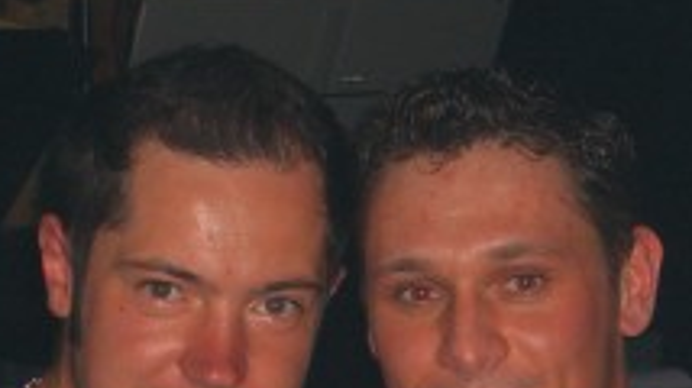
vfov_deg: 5.7
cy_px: 640
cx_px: 340
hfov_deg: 10.4
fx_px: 3814
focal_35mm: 208
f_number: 4
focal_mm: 14.2
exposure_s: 1/60
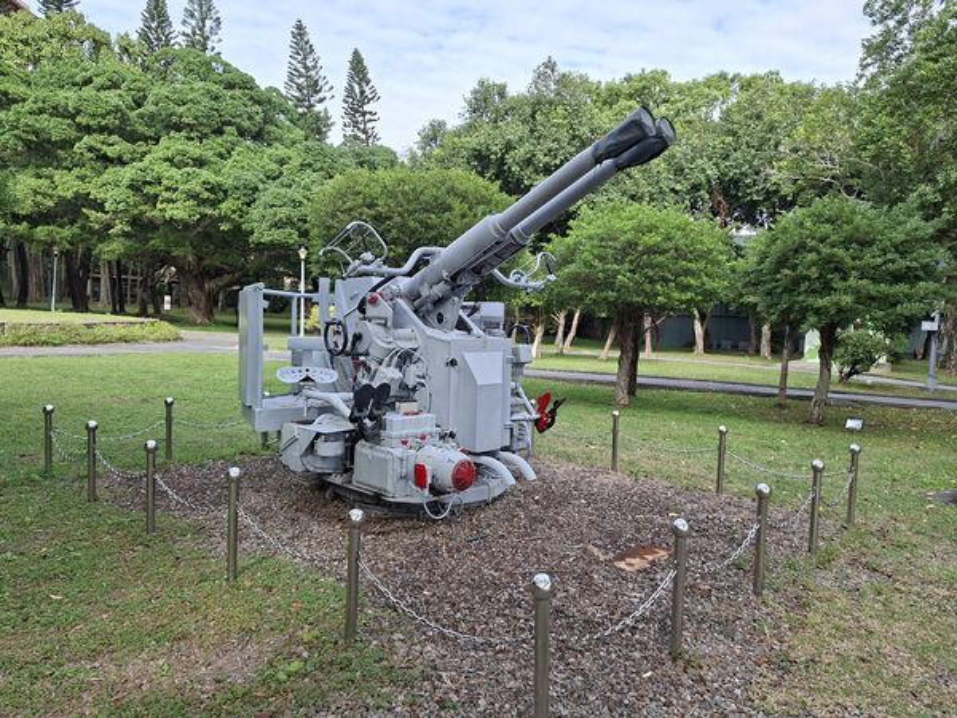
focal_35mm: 23
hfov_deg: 73.9
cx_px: 478
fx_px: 636
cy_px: 359
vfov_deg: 58.9
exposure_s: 1/600
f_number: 1.8
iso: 50
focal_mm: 5.54
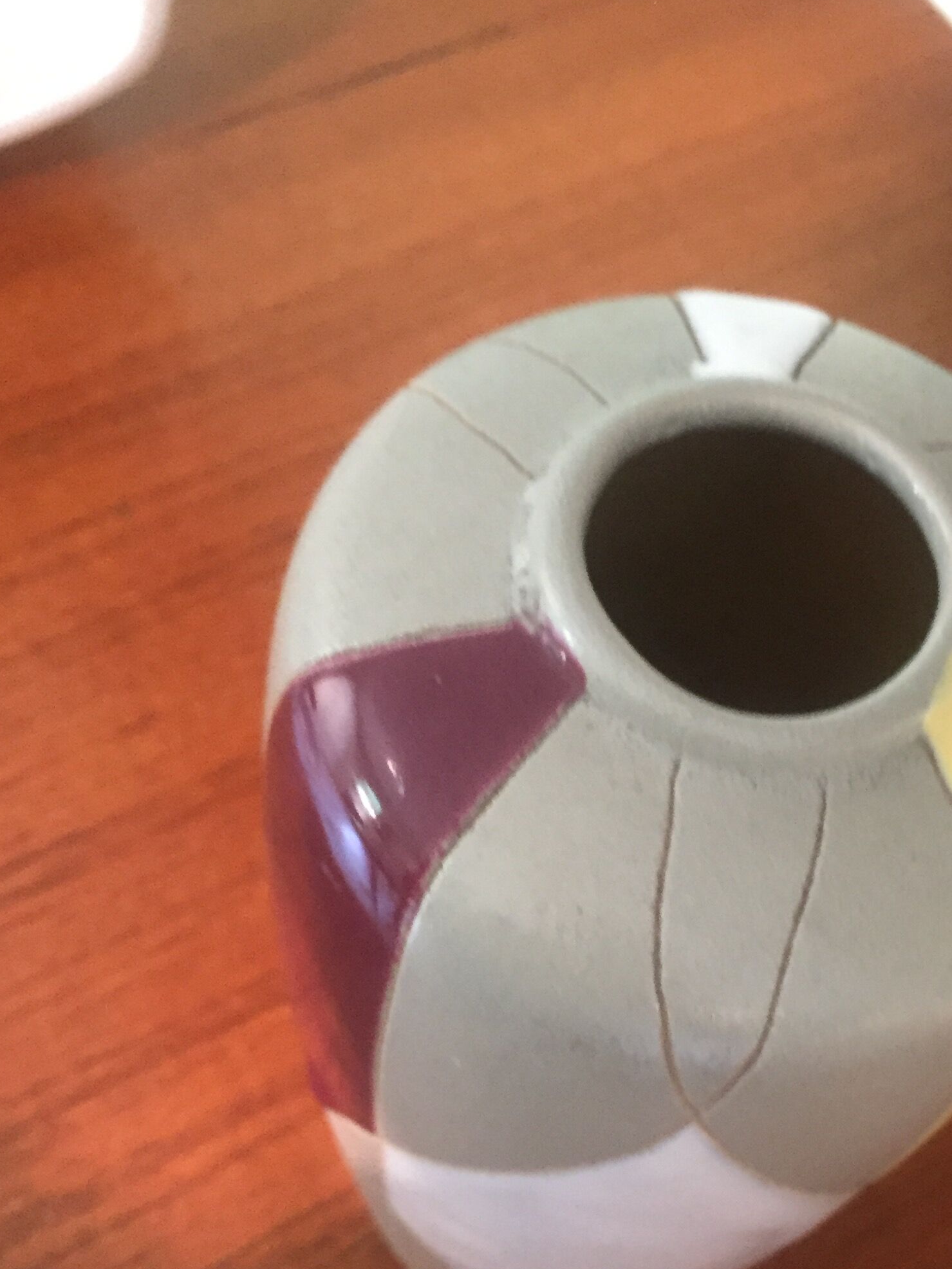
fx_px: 1760
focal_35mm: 48
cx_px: 566
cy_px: 948
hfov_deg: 30.2
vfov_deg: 38.7
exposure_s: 1/17
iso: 250
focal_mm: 4.15
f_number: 2.2
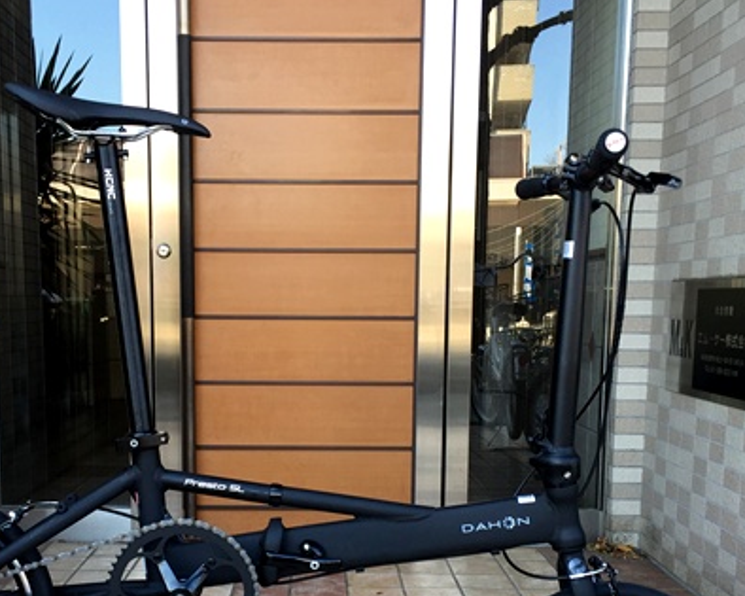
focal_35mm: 46
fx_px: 1014
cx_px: 308
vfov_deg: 32.2
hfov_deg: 40.2
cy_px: 437
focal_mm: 4.15
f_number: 2.2
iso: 40
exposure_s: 1/120
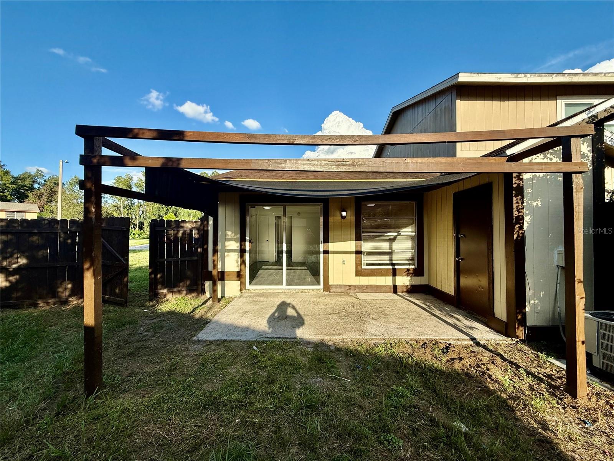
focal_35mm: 14
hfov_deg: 102.1
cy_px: 230
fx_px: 248
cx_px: 307
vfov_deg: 85.7
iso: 50
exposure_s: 1/1017
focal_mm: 2.22
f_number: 2.2
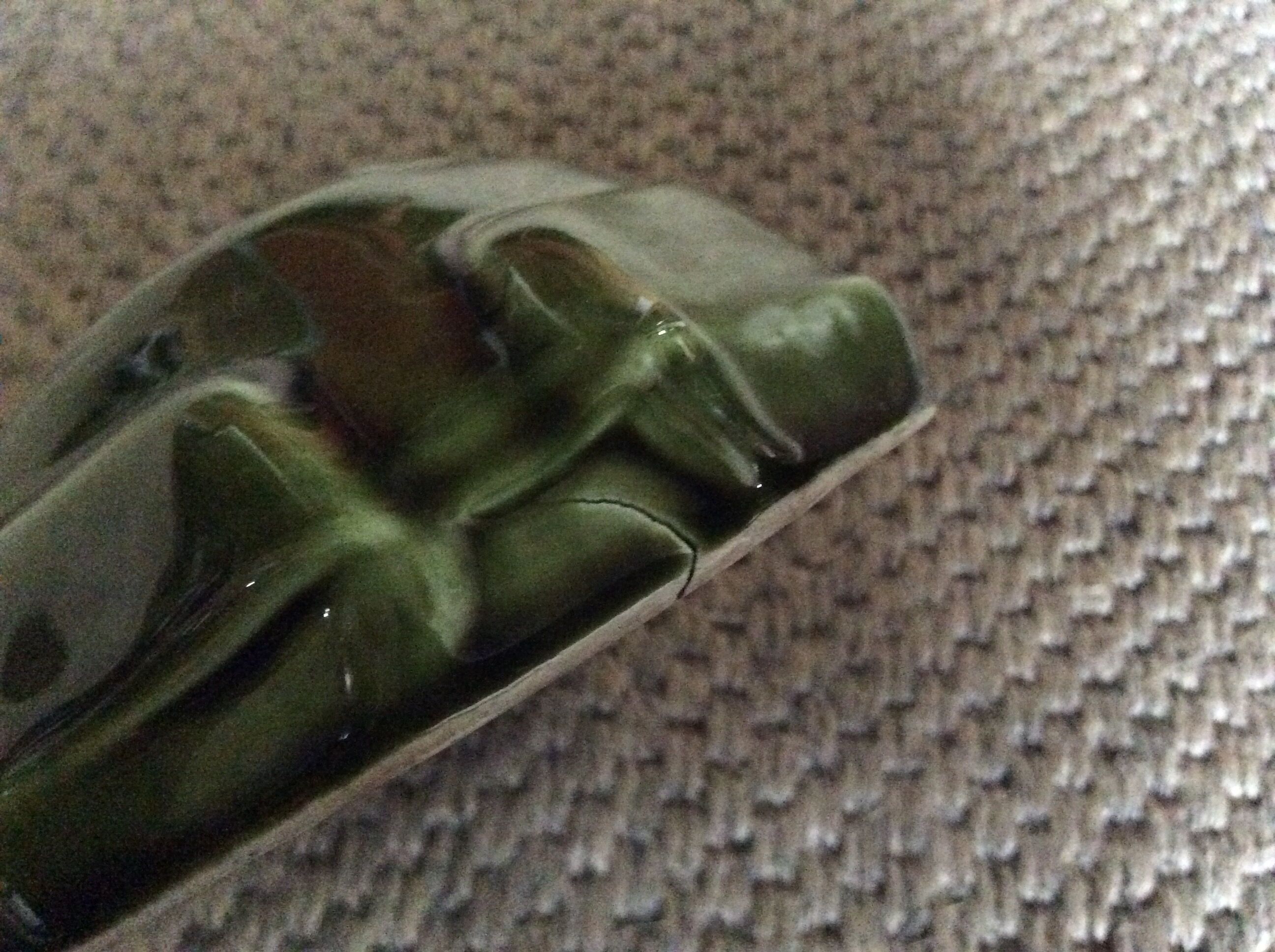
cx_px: 638
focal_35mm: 32
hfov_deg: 56.9
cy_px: 476
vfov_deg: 44.1
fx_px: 1177
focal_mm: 3.3
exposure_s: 1/17
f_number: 2.4
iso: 800
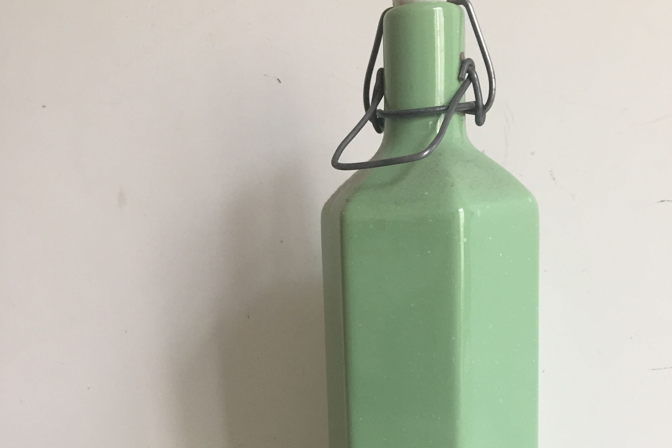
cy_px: 410
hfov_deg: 47.4
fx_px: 765
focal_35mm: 41
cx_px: 333
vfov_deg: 31.0
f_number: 2.2
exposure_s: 1/33
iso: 64
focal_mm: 4.15
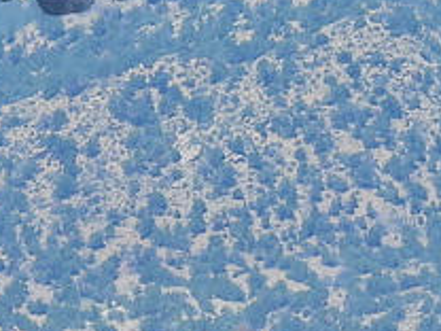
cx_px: 426
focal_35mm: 2157
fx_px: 27480
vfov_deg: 0.7
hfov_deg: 0.9
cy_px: 261
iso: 100
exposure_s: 1/640
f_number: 5
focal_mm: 62.5
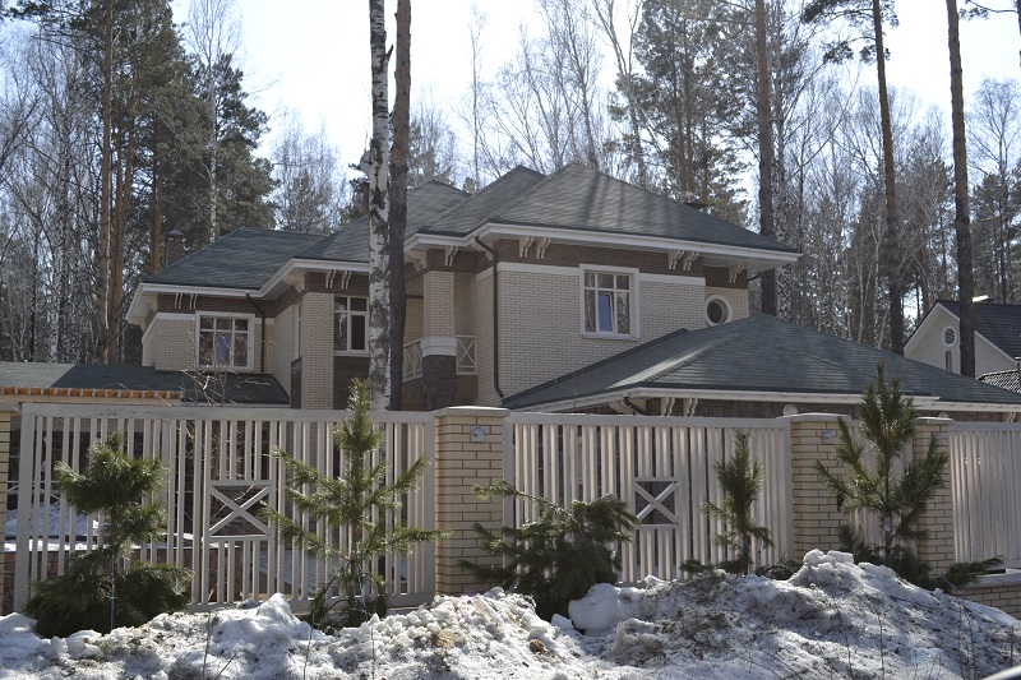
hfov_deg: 49.6
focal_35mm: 39
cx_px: 510
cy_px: 340
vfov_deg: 34.2
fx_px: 1106
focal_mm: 26
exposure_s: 1/200
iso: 100
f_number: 7.1
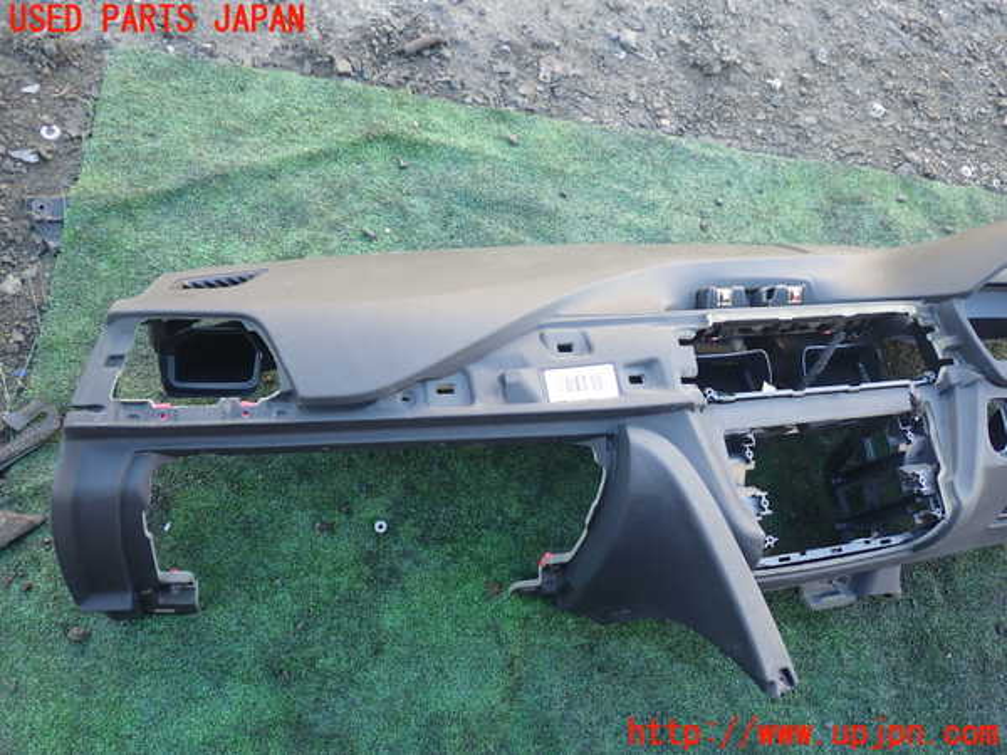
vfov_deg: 46.8
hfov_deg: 60.0
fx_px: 873
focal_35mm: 30
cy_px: 378
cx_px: 504
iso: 160
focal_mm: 5.4
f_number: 2.3
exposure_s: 1/60
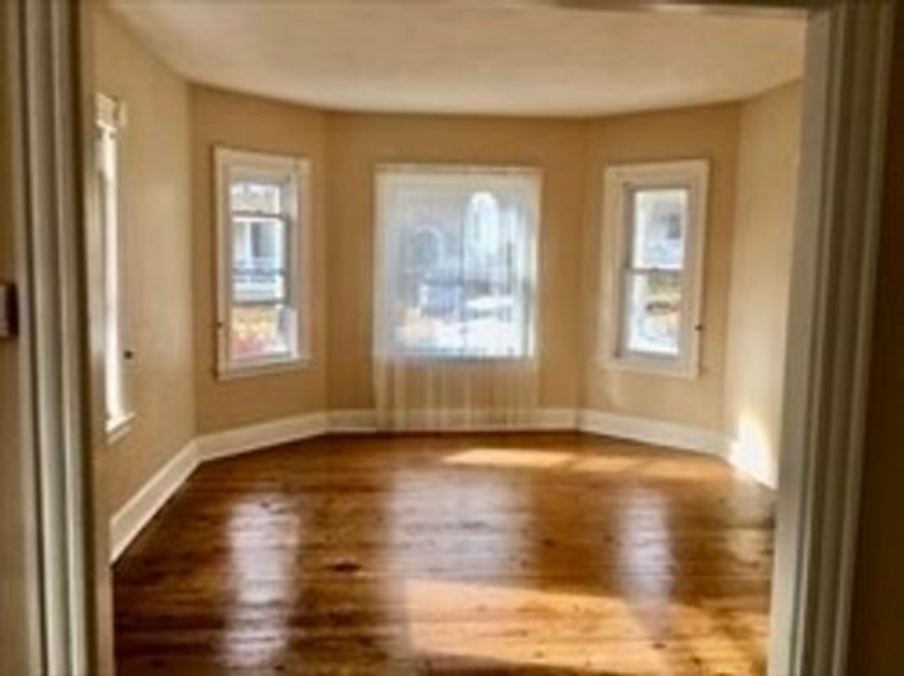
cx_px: 452
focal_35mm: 29
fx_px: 757
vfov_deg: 48.2
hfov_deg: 61.7
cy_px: 338
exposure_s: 1/120
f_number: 2.2
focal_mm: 4.15
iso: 32
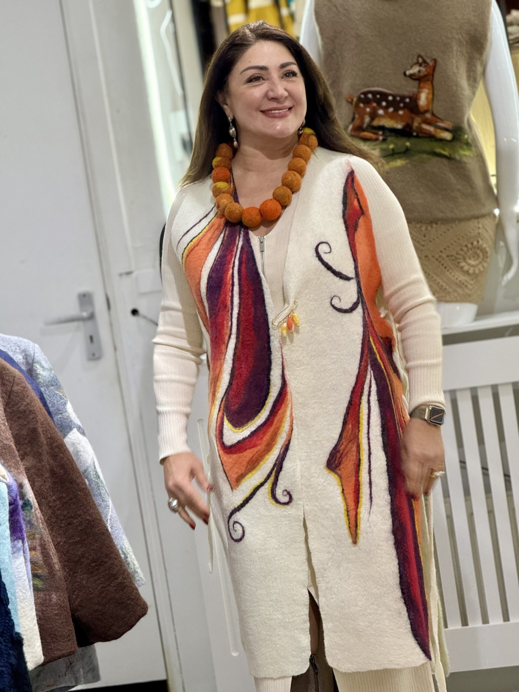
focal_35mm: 120
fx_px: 2399
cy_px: 346
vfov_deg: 16.4
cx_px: 260
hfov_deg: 12.3
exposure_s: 1/50
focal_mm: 15.66
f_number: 2.8
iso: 250
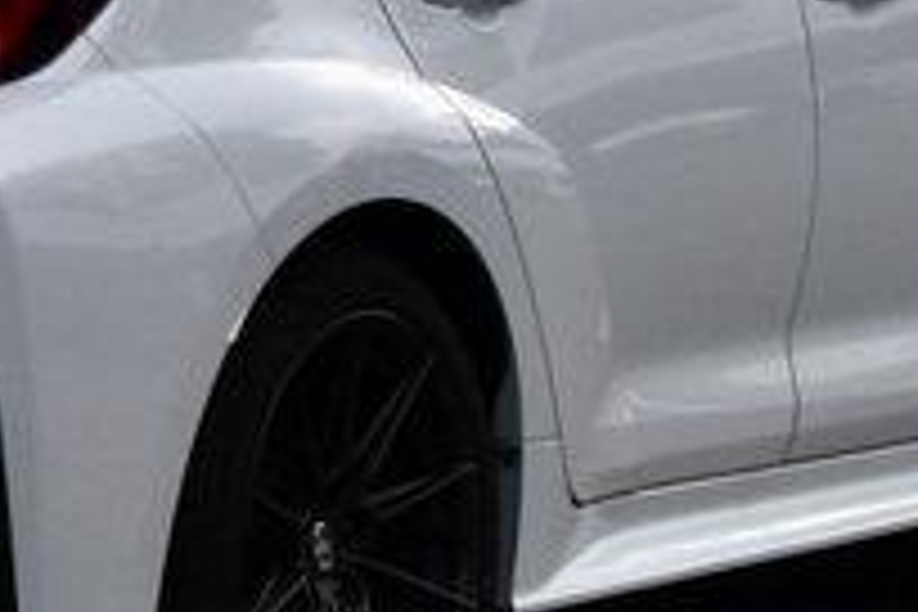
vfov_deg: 6.2
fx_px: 5635
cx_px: -1665
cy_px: -234
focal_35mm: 221
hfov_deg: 8.2
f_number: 10
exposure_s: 1/200
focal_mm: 20
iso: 160
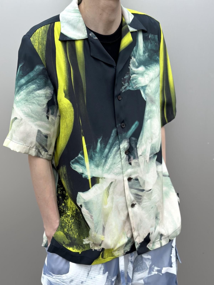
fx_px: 396
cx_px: 107
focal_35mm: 48
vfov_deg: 39.7
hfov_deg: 30.3
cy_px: 142
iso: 100
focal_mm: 6.86
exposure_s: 1/2532
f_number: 1.78
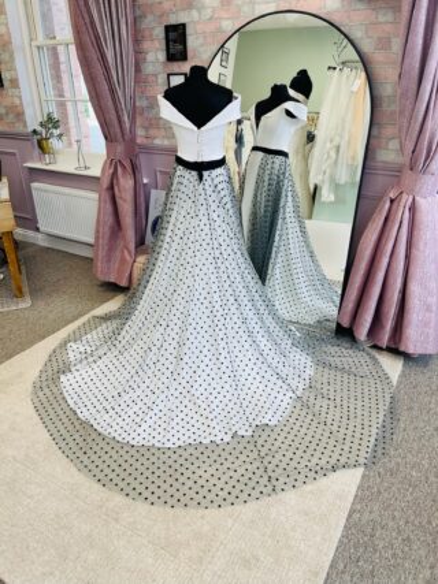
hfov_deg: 54.9
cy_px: 292
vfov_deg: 69.4
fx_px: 422
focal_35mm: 25
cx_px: 219
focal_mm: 5.1
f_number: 1.6
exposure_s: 1/121
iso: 80
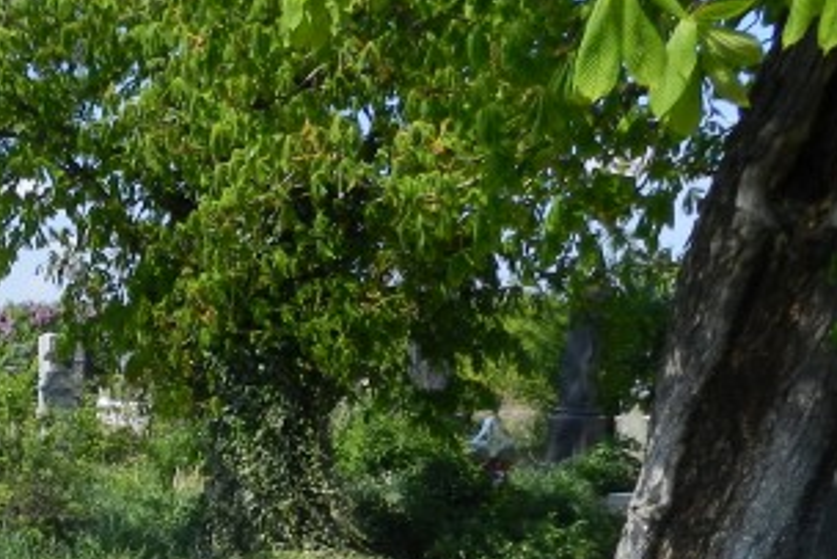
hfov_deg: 28.3
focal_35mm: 63
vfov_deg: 20.5
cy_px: 628
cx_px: -138
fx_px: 1465
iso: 160
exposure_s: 1/800
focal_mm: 4
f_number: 4
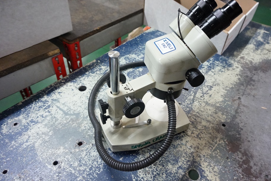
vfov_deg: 47.9
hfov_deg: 67.3
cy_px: 84
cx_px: 147
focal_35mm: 27
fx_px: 203
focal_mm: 16
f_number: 3.5
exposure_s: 1/125
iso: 3200
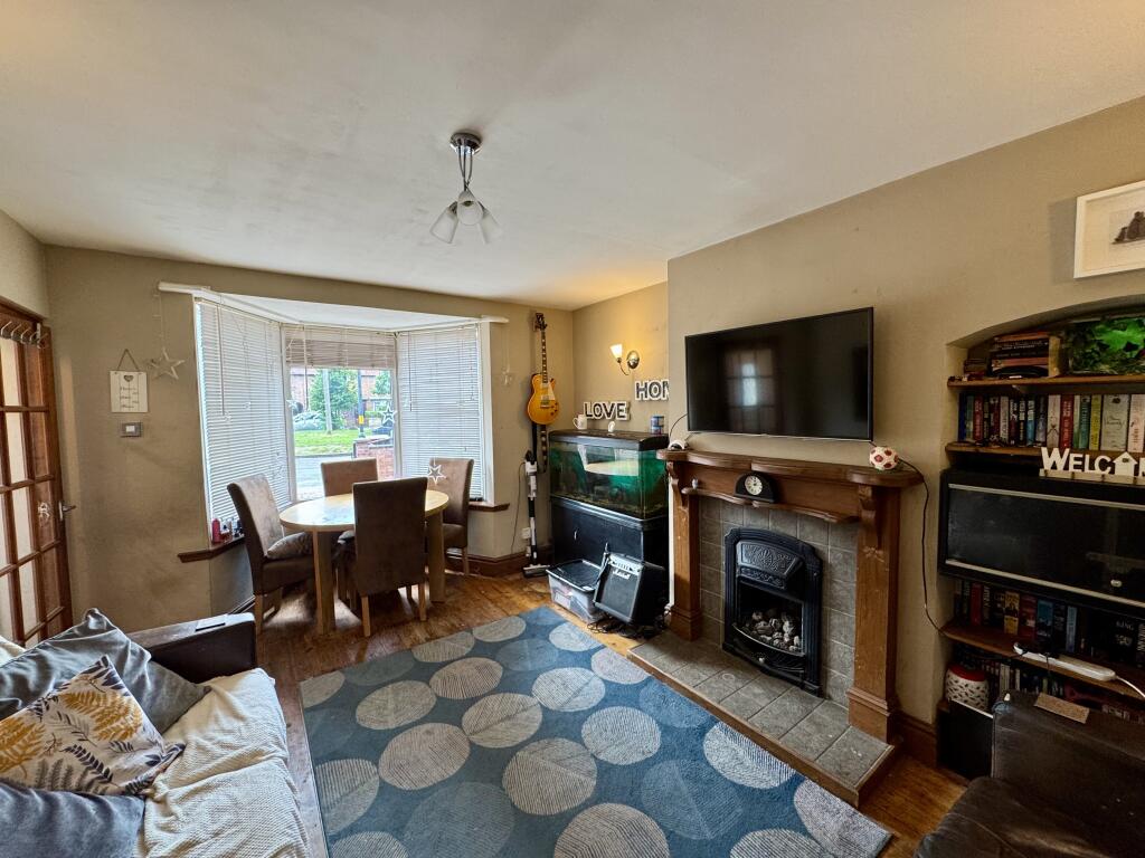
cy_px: 429
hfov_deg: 102.1
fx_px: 463
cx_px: 572
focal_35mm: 14
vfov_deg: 85.7
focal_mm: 2.22
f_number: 2.2
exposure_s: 1/100
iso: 160
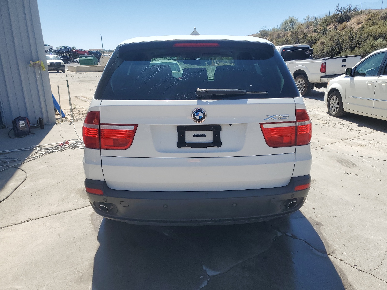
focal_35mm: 26
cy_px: 145
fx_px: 291
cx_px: 194
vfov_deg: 53.1
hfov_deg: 67.3
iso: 50
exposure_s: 1/3333
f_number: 1.5
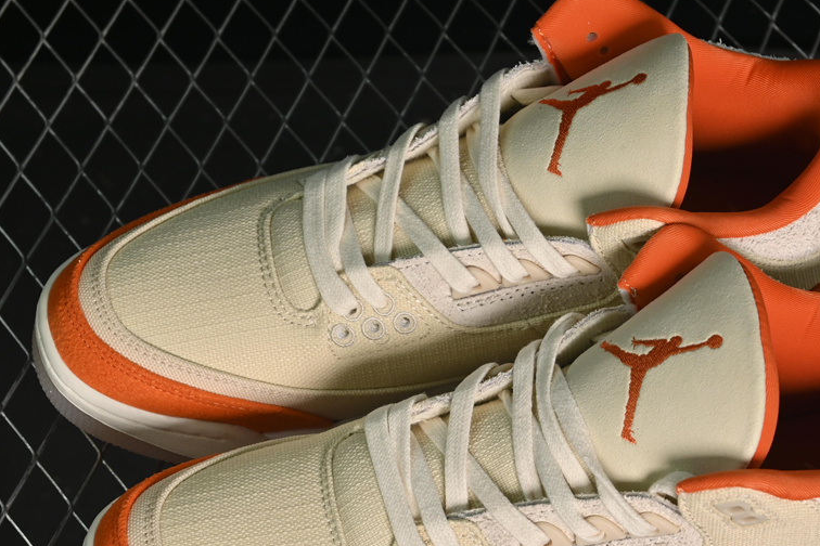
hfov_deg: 17.2
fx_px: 2710
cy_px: 400
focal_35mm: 119
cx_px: 492
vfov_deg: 11.5
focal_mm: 50
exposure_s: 1/60
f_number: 6.3
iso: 160
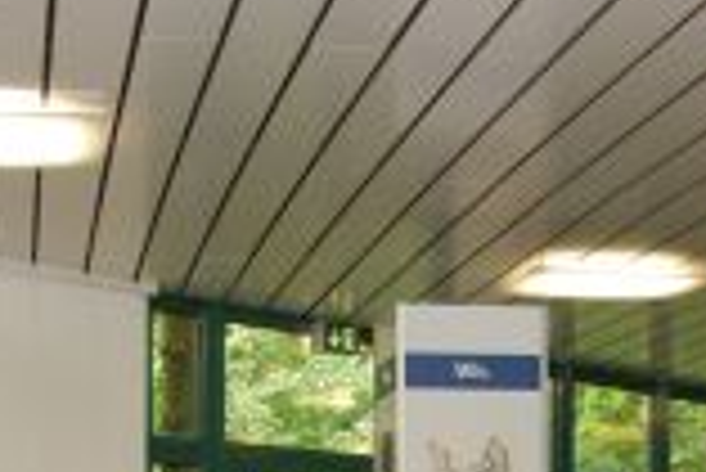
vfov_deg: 11.8
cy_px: 742
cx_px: 405
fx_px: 2159
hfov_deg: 18.6
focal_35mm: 110
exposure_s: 1/60
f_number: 5.6
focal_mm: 18
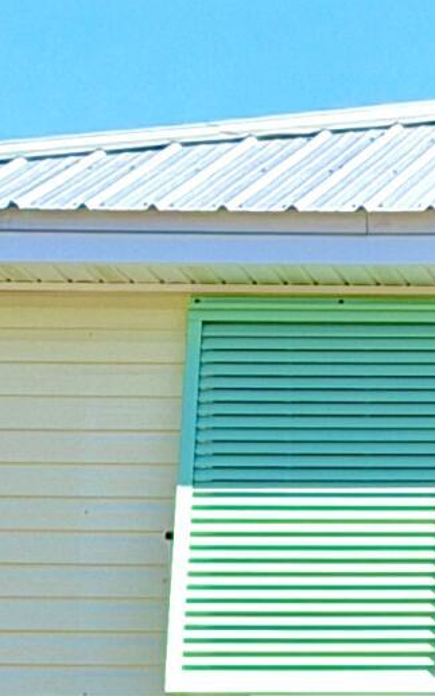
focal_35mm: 295
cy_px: 932
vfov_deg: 7.0
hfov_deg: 4.3
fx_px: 5597
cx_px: 1200
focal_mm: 6.76
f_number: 1.78
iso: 64
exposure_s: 1/4329
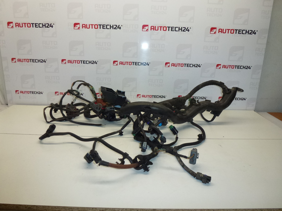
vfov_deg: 56.8
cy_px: 106
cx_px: 141
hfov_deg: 71.6
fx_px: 196
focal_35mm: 24
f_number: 3.3
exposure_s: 1/320
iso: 400
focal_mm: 4.3
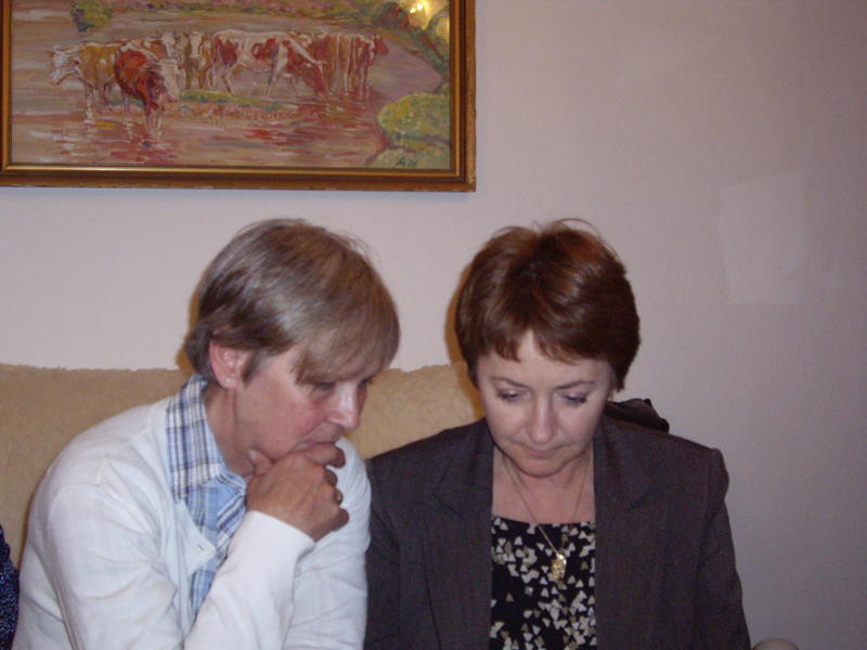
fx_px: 1378
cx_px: 434
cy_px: 325
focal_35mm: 55
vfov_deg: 26.6
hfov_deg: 34.9
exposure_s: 1/60
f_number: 3.4
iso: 400
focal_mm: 11.5
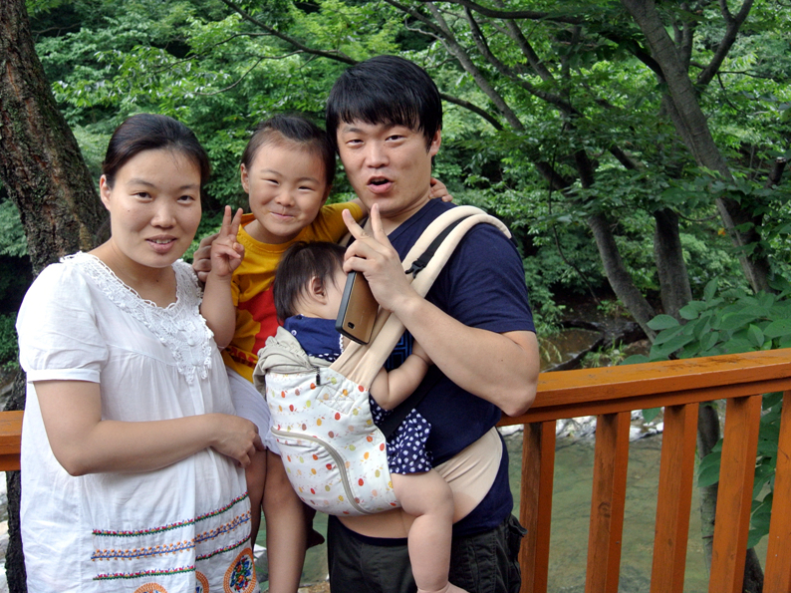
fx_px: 822
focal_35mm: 36
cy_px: 309
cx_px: 382
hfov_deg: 51.4
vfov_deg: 39.6
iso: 400
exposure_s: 1/250
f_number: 3.5
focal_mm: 11
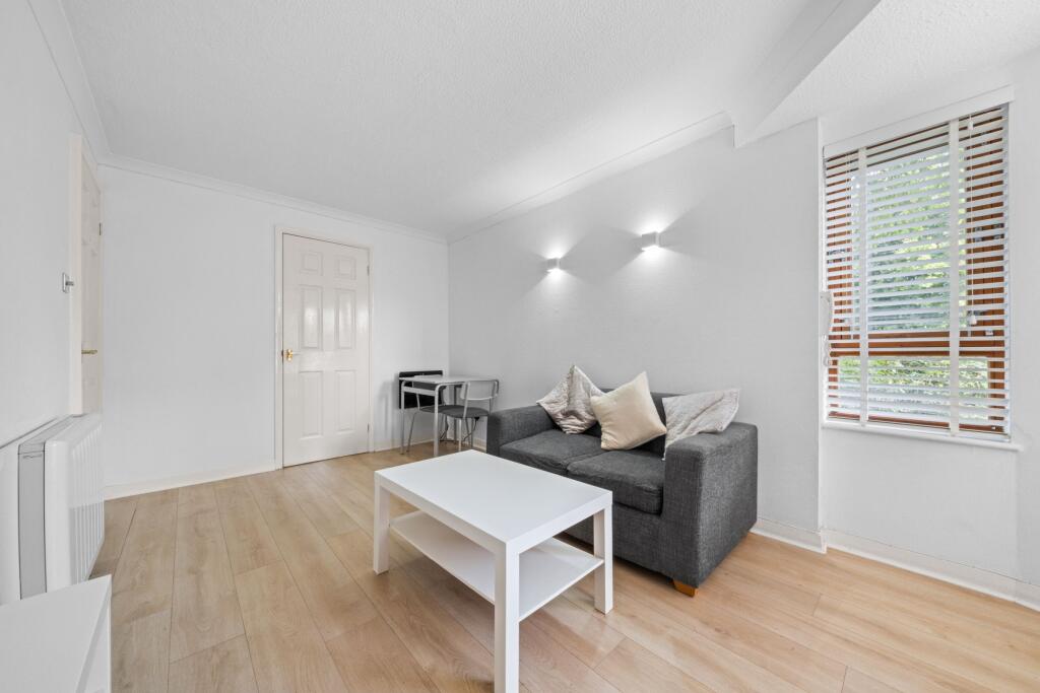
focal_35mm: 12
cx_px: 520
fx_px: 347
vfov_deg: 90.0
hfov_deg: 112.6
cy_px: 346
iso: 800
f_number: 20
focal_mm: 12
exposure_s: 2
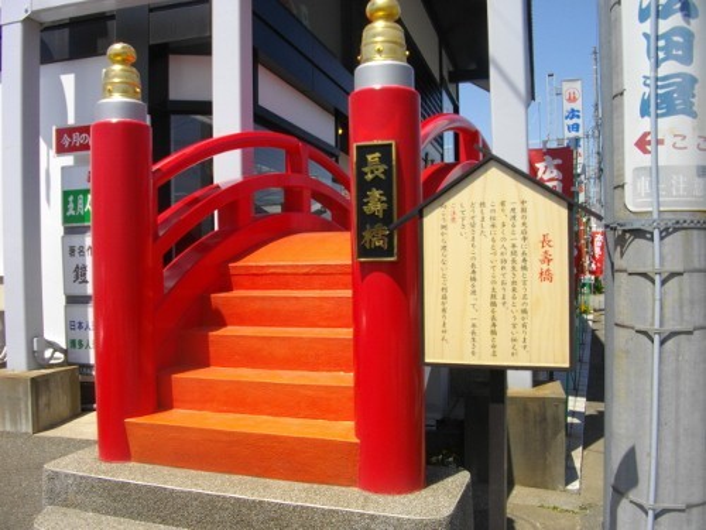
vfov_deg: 44.2
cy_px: 265
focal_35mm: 32
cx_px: 353
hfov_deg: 56.8
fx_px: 653
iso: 100
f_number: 5.5
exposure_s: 1/400
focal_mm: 5.7
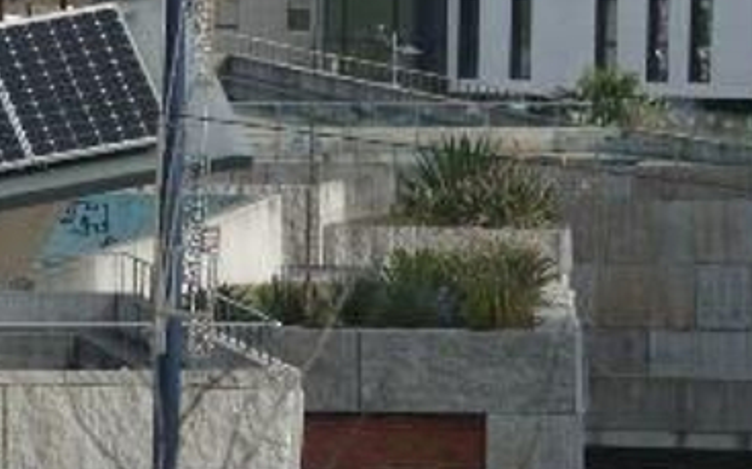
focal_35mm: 667
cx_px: -688
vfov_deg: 2.0
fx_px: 13664
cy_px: 69
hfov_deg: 3.1
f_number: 13
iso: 800
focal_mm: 150
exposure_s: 1/800
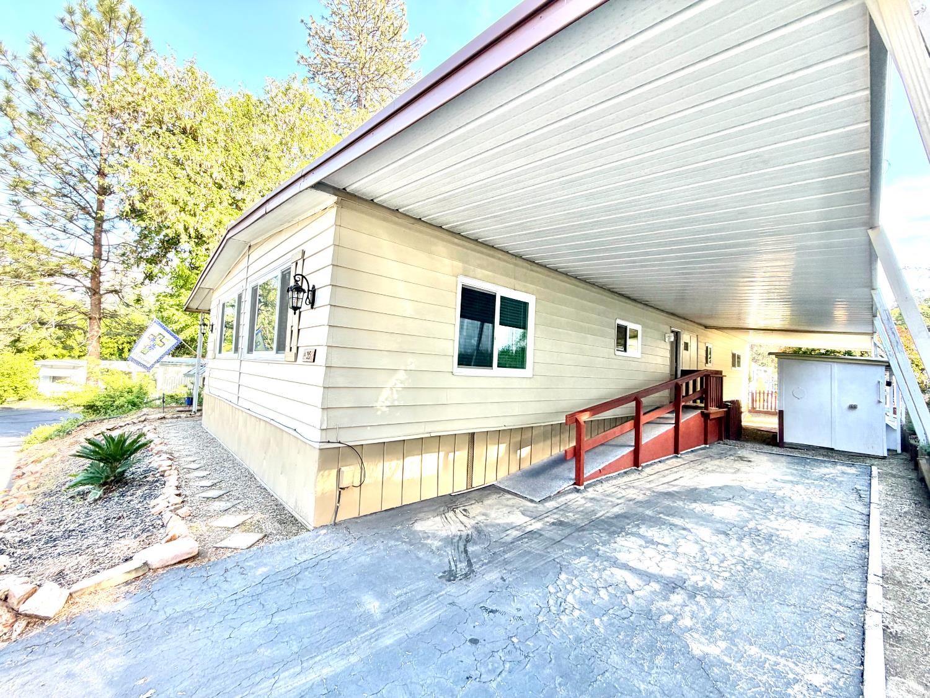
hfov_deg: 102.1
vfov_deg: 85.7
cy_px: 349
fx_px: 376
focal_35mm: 14
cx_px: 465
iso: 64
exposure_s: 1/121
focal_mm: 2.22
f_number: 2.2
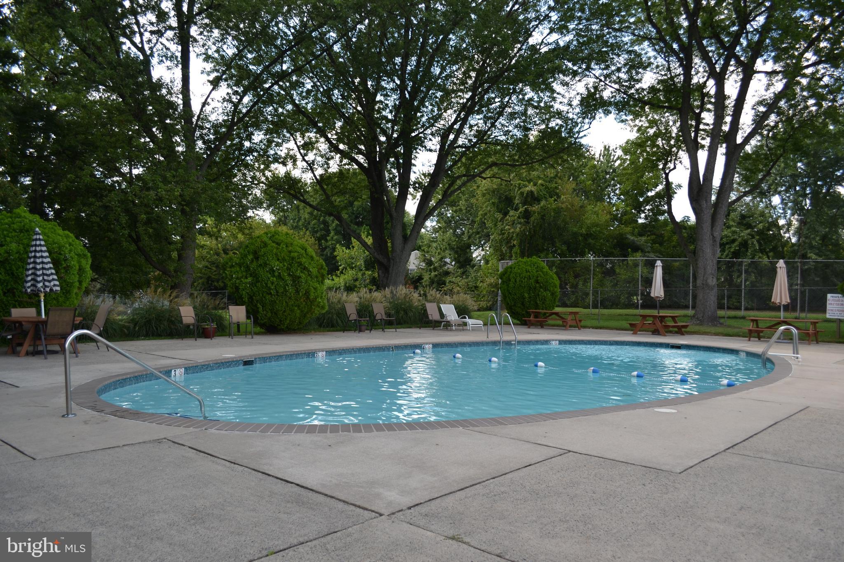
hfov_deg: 67.4
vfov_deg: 47.9
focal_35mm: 27
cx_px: 422
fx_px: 633
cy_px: 281
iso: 100
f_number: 5.6
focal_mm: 18
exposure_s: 1/200
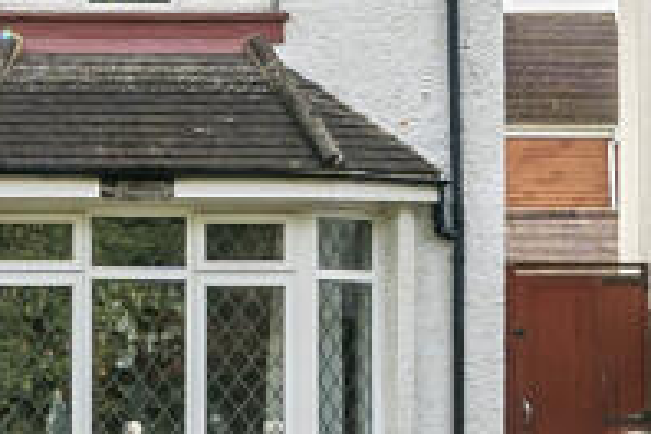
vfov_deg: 7.4
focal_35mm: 186
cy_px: 136
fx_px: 3363
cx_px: -214
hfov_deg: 10.8
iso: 400
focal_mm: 24
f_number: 8
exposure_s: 1/200
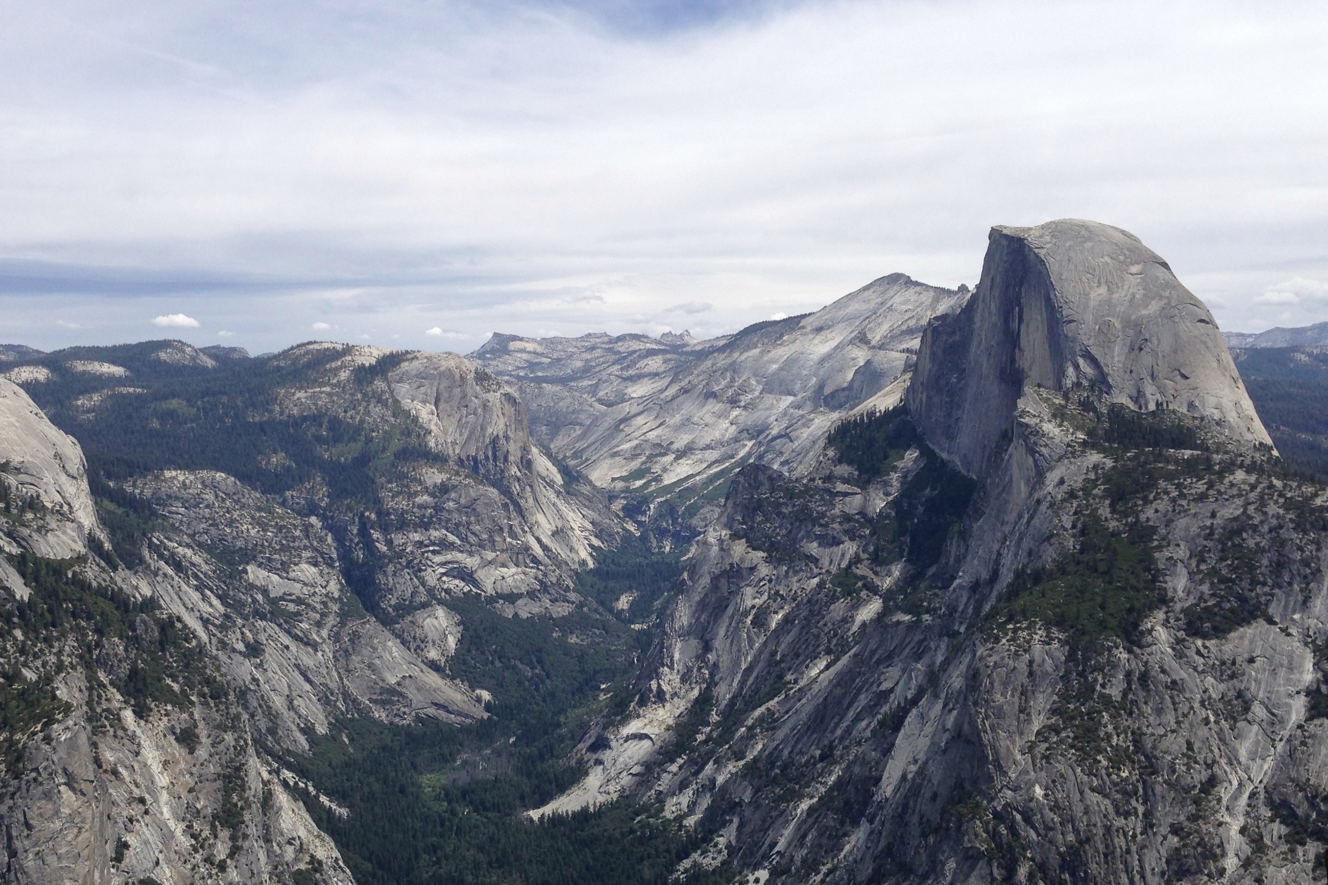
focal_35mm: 44
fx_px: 1623
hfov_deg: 44.4
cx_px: 596
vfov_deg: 30.5
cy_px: 481
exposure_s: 1/2088
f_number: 2.4
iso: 50
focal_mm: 4.13
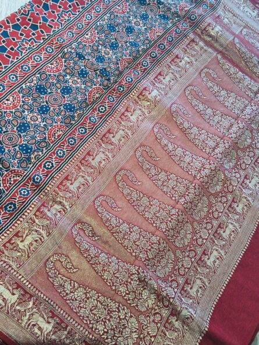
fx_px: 479
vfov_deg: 39.6
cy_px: 172
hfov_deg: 30.3
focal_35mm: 48
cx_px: 130
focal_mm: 6.86
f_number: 1.78
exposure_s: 1/60
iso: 160
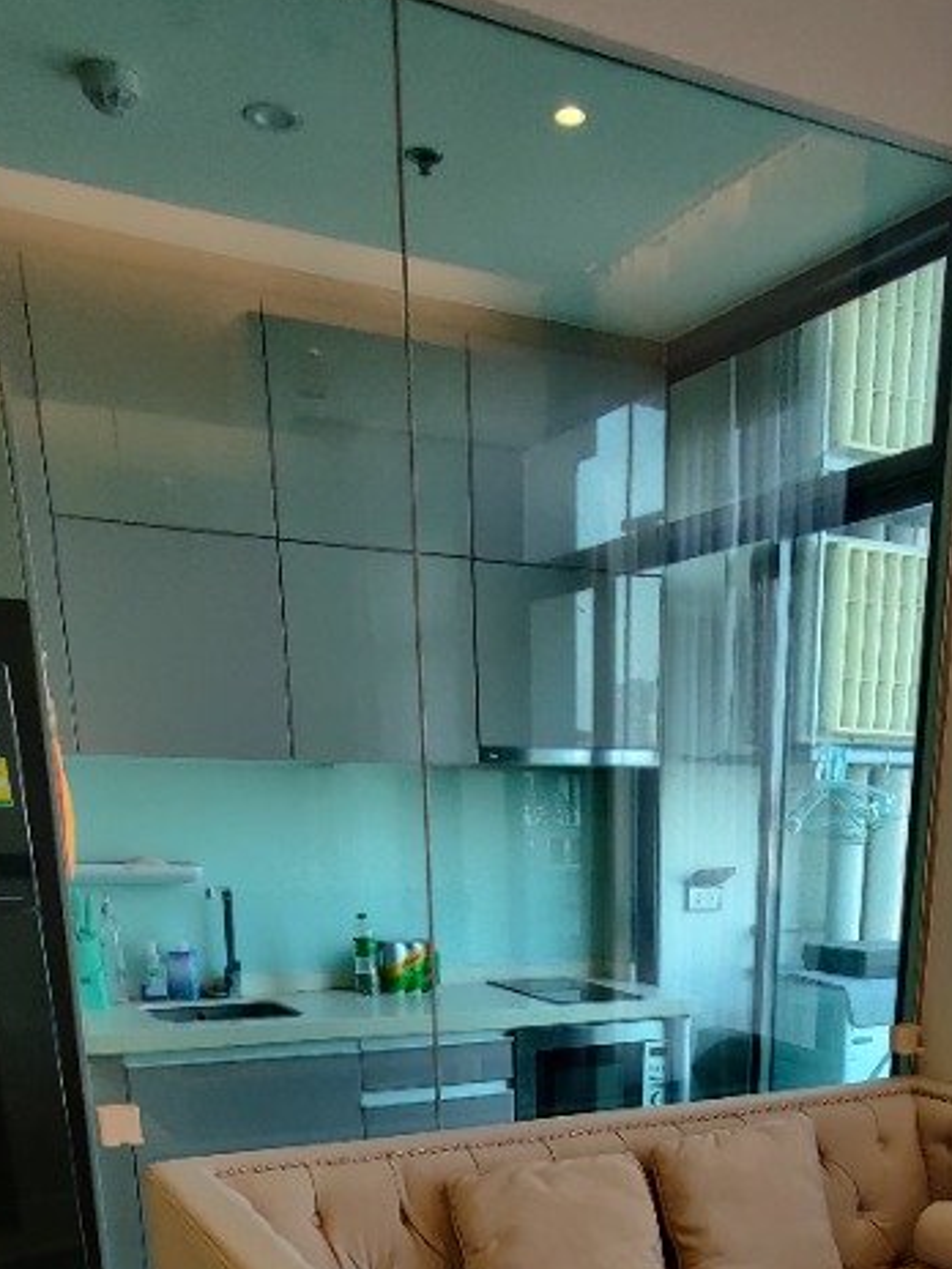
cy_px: 1261
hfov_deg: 48.8
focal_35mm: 28
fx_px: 1027
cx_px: 640
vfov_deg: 51.3
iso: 400
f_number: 2.2
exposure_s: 1/33
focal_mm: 2.25
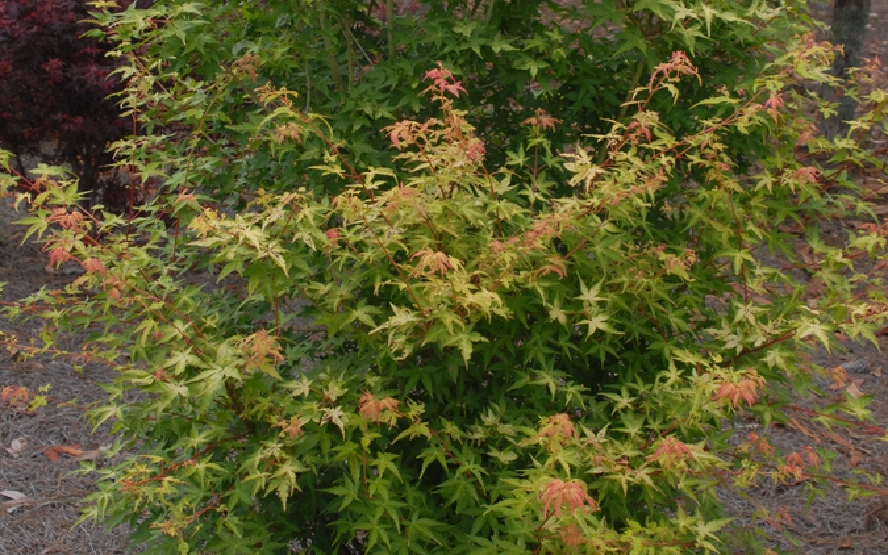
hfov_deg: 31.5
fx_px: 1573
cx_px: 448
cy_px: 183
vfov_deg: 19.9
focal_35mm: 65
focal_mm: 28
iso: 400
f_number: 7.1
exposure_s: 1/180
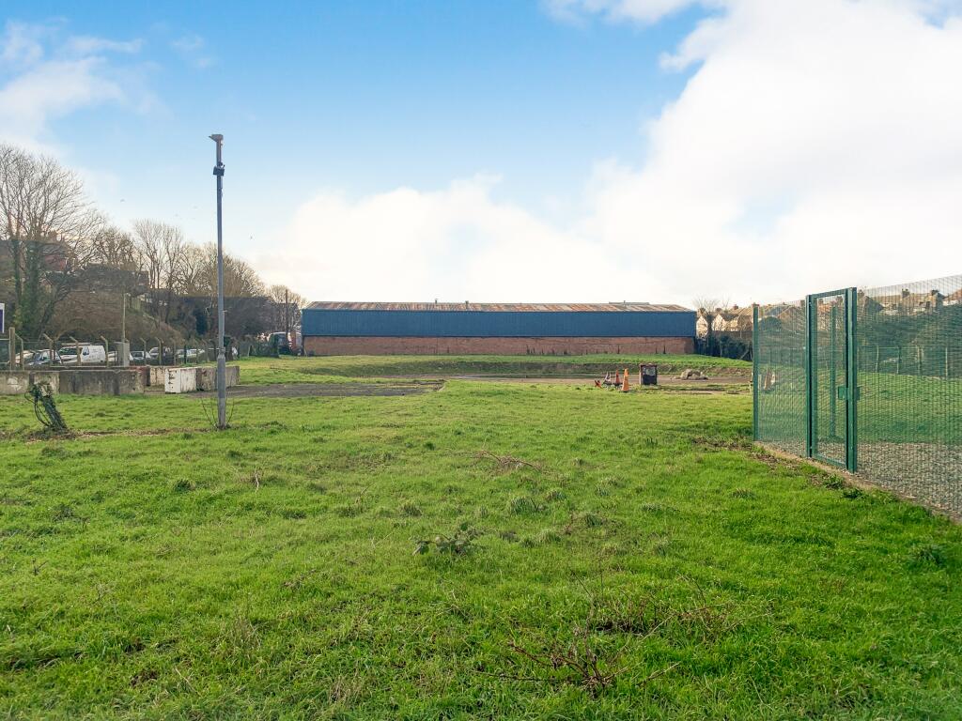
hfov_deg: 67.3
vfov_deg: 53.1
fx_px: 723
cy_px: 360
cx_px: 481
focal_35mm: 26
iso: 25
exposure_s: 1/2500
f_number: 1.8
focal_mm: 4.25
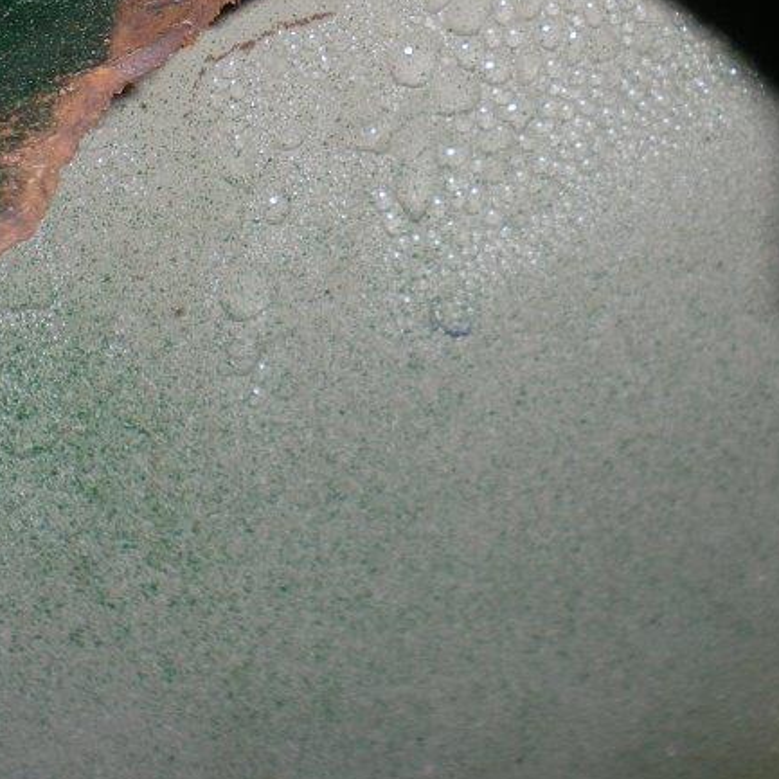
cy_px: 157
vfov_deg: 18.7
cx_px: 471
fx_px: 2342
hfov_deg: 18.9
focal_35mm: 92
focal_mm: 7.4
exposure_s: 1/60
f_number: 4.9
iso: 50
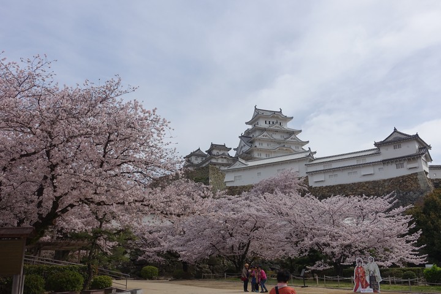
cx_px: 220
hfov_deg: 55.8
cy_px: 147
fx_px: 416
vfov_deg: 38.9
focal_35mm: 34
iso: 125
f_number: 5.6
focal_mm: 12.64
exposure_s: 1/800
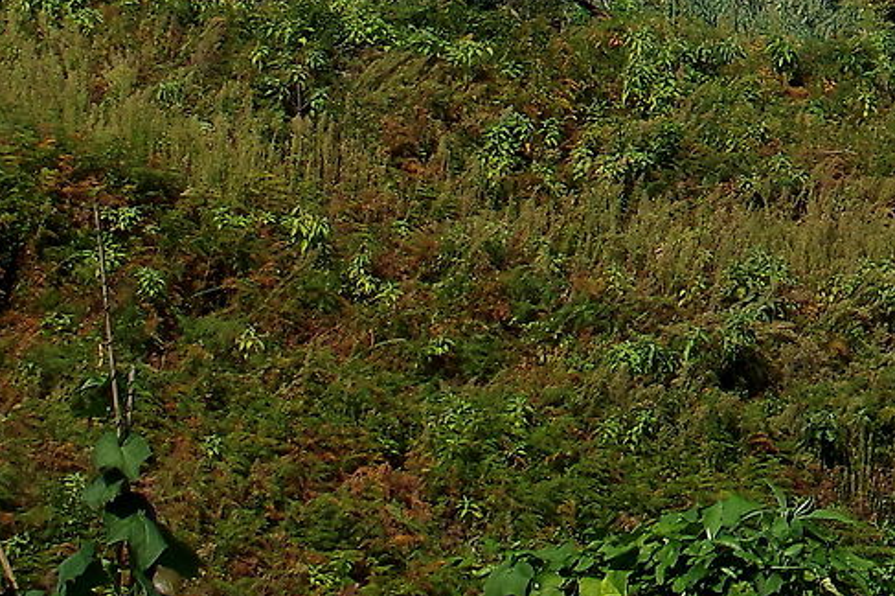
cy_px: -778
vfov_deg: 6.1
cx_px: 2191
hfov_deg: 8.7
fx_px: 5328
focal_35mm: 214
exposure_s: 1/800
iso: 200
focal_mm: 29
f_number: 10
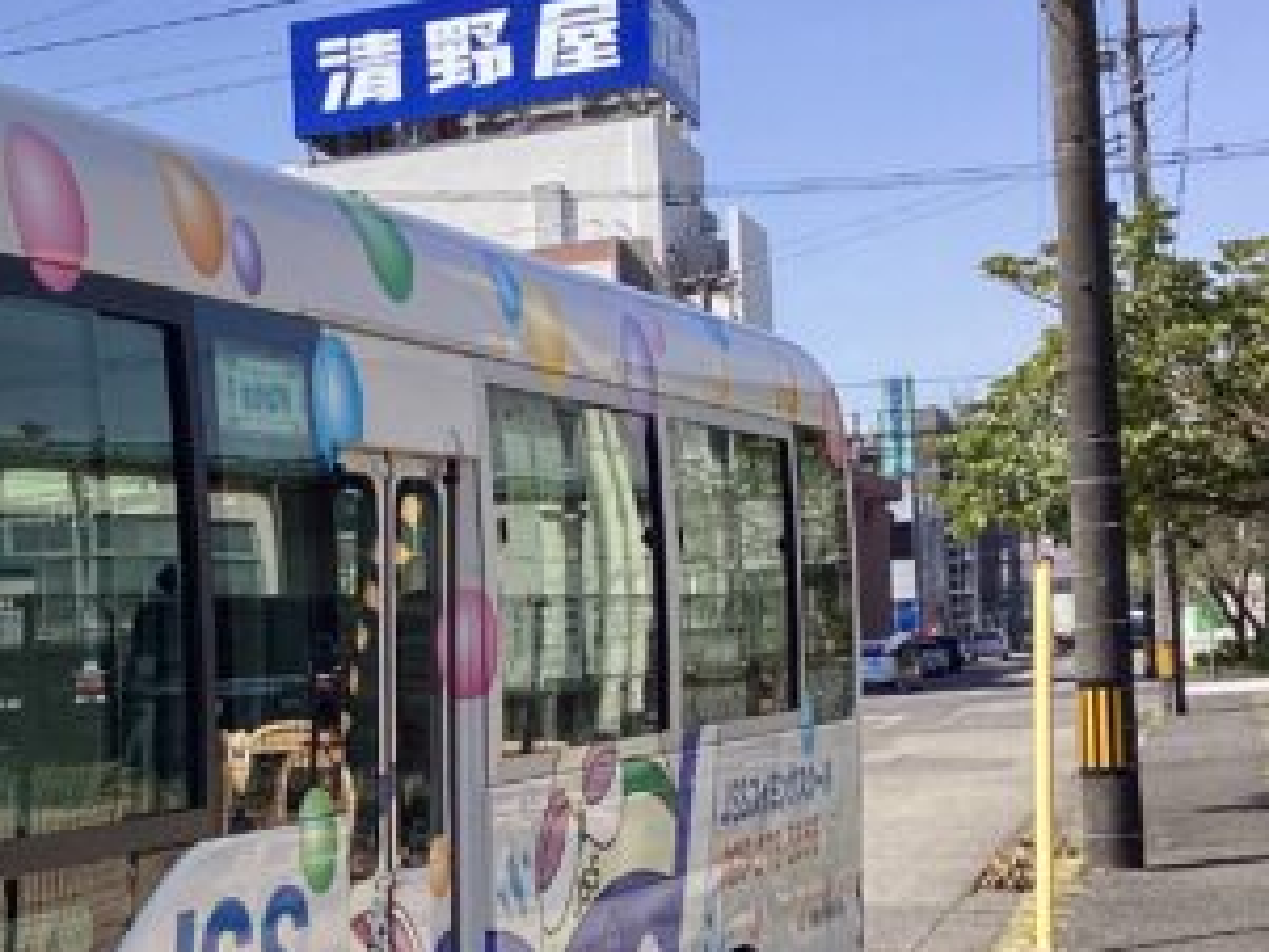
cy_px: 897
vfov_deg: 18.3
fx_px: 2897
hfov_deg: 23.2
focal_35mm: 79
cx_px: -143
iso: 25
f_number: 2.4
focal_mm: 3.3
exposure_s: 1/1359
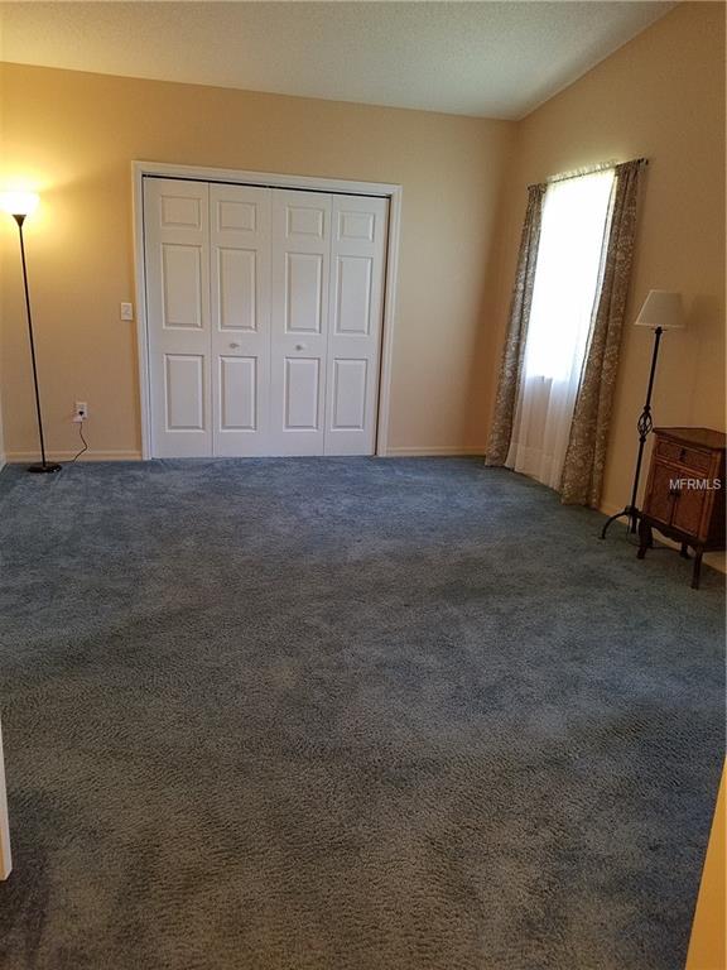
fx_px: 728
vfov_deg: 67.3
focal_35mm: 26
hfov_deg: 53.1
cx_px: 364
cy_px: 485
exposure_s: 1/60
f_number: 1.7
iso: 160
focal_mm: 4.2
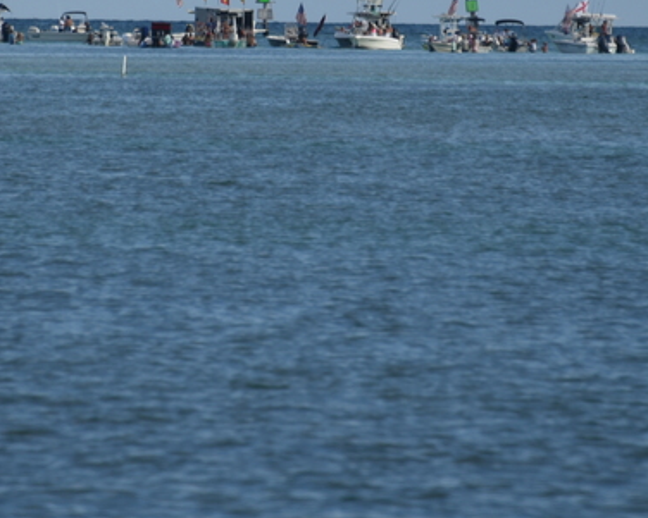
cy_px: 40
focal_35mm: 959
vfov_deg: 1.6
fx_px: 18397
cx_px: 252
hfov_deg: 2.0
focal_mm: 300
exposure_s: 1/640
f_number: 6.3
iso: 100
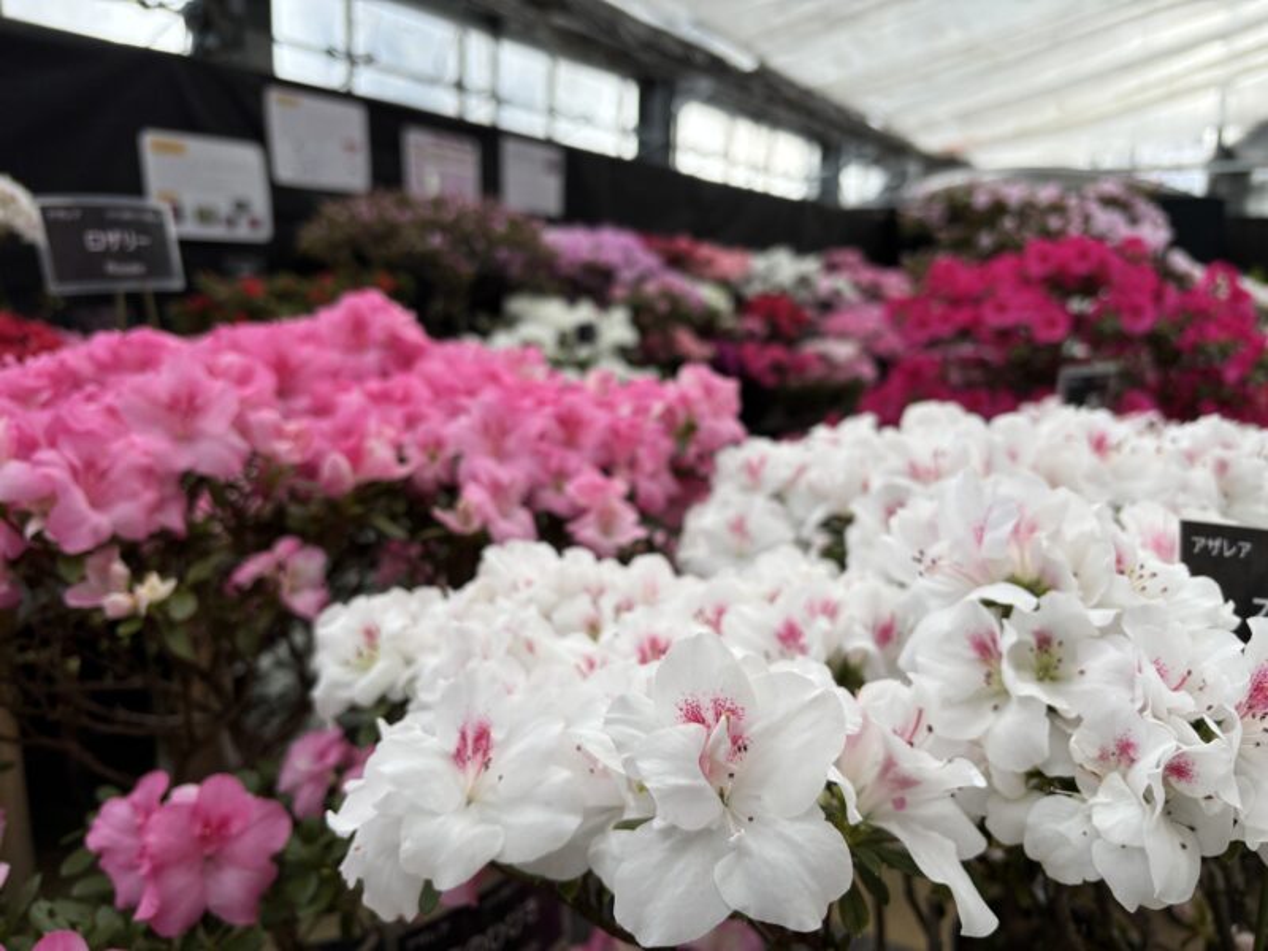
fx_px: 952
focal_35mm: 26
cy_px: 476
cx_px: 634
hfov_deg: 67.3
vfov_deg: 53.1
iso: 50
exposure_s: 1/510
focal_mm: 5.96
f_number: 1.6
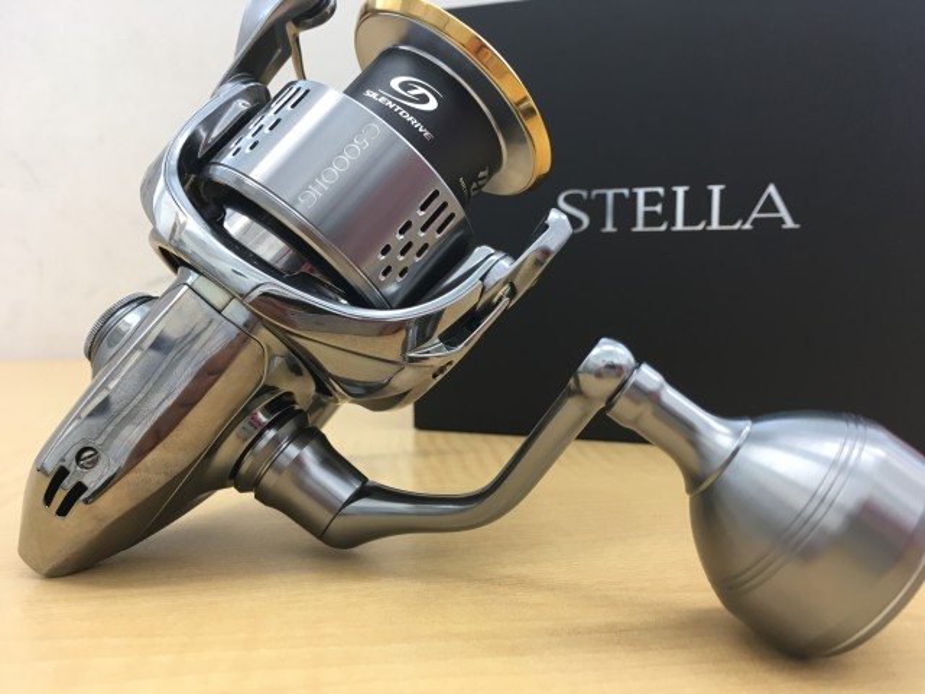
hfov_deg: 61.7
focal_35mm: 29
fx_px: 775
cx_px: 462
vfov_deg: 48.2
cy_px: 347
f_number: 2.2
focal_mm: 4.15
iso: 32
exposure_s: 1/30
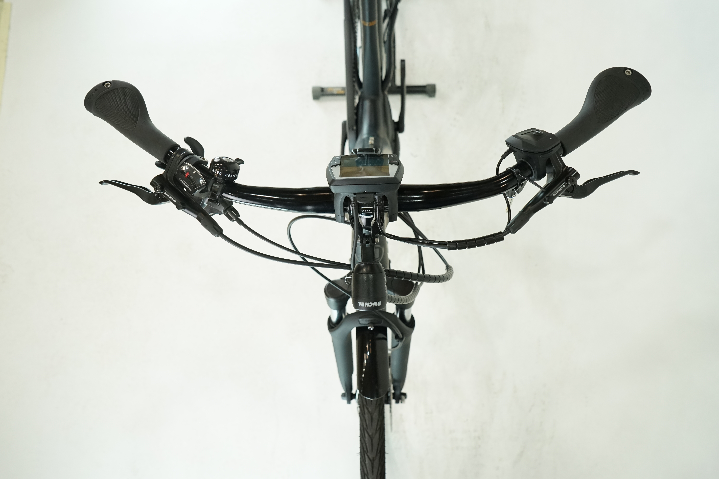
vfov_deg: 46.4
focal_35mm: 28
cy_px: 240
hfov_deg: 65.5
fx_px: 559
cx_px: 360
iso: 1600
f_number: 5.6
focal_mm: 28
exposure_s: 1/200
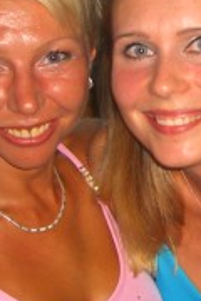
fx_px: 1105
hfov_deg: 10.2
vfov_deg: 15.5
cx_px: 261
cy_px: 130
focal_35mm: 132
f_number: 2.8
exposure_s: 1/60
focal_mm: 7.9
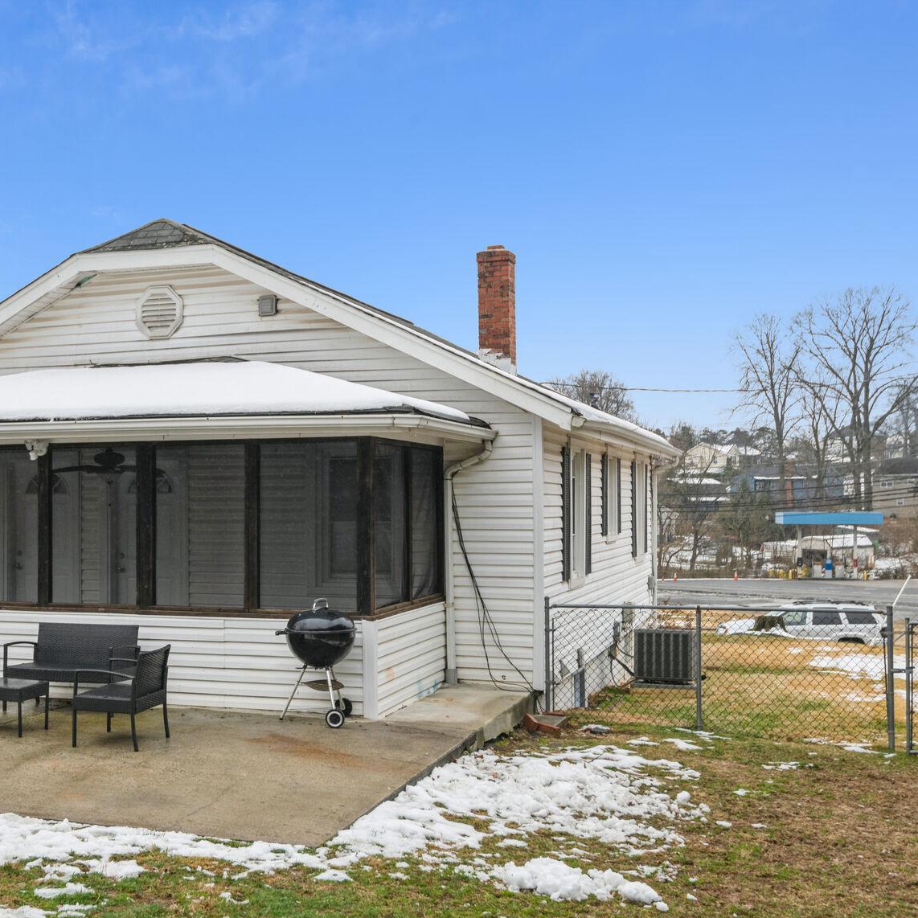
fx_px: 1350
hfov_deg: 36.9
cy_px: 461
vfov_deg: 37.6
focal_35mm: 45
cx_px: 263
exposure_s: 1/400
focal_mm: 35
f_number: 8
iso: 200
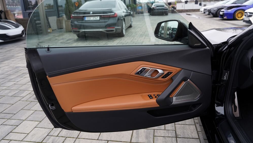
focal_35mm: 27
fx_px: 181
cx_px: 130
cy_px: 59
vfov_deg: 42.8
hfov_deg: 69.8
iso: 100
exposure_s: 1/80
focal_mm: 25
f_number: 4.5
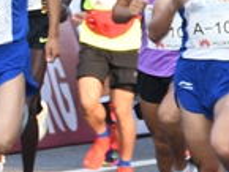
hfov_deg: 2.1
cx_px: -148
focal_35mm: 954
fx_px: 6316
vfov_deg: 1.6
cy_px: -28
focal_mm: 120
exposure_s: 1/125
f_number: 6.3
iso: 250
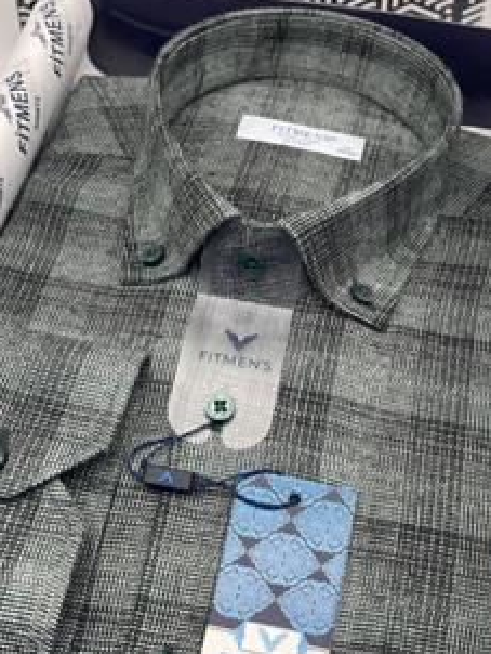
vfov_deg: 27.4
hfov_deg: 20.7
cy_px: 330
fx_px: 1341
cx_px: 262
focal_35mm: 71
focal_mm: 6
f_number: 2
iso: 64
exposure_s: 1/100
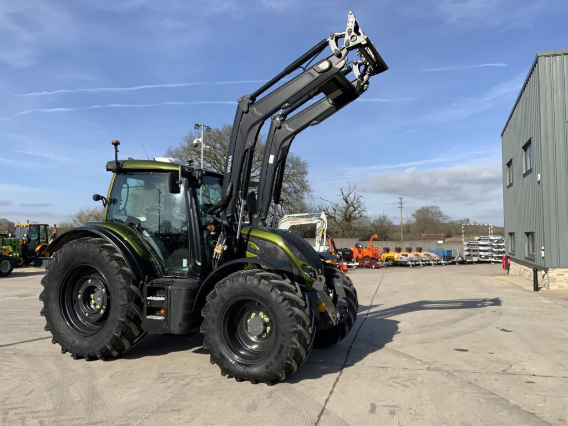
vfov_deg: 48.2
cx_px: 284
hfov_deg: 61.7
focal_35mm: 29
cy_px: 213
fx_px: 476
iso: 16
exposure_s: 1/2058
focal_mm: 3
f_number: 1.8
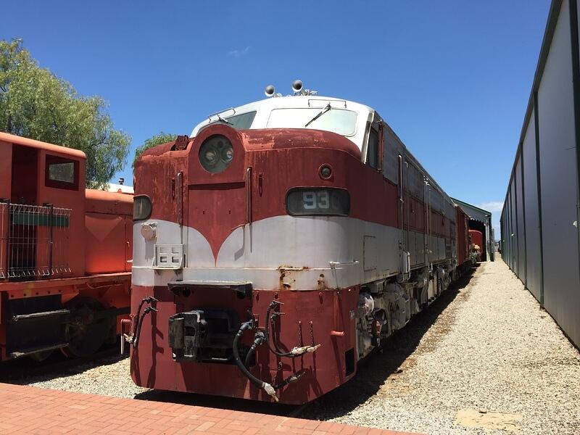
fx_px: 486
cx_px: 290
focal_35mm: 29
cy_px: 218
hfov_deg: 61.7
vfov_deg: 48.2
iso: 32
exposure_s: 1/1464
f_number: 2.2
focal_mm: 4.15
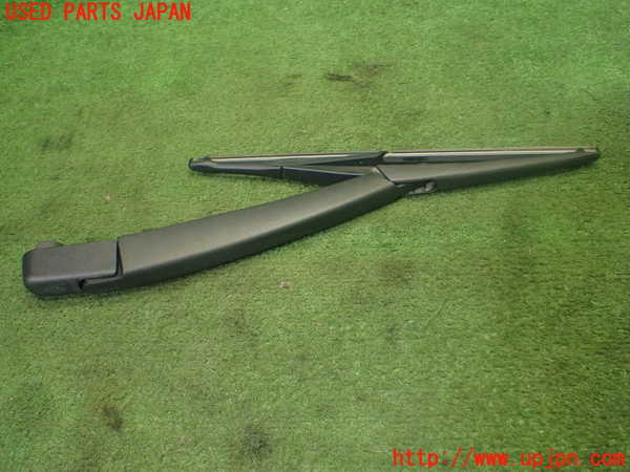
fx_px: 546
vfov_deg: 46.8
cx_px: 315
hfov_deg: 60.0
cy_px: 236
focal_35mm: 30
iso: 500
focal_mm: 5.4
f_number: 2.3
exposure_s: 1/125
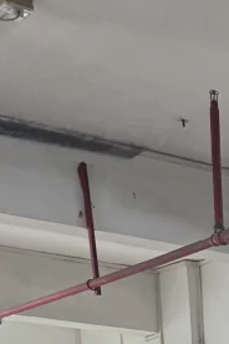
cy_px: 824
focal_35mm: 130
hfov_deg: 9.1
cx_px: 621
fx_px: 1240
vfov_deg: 12.4
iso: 125
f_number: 1.78
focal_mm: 6.76
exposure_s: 1/100
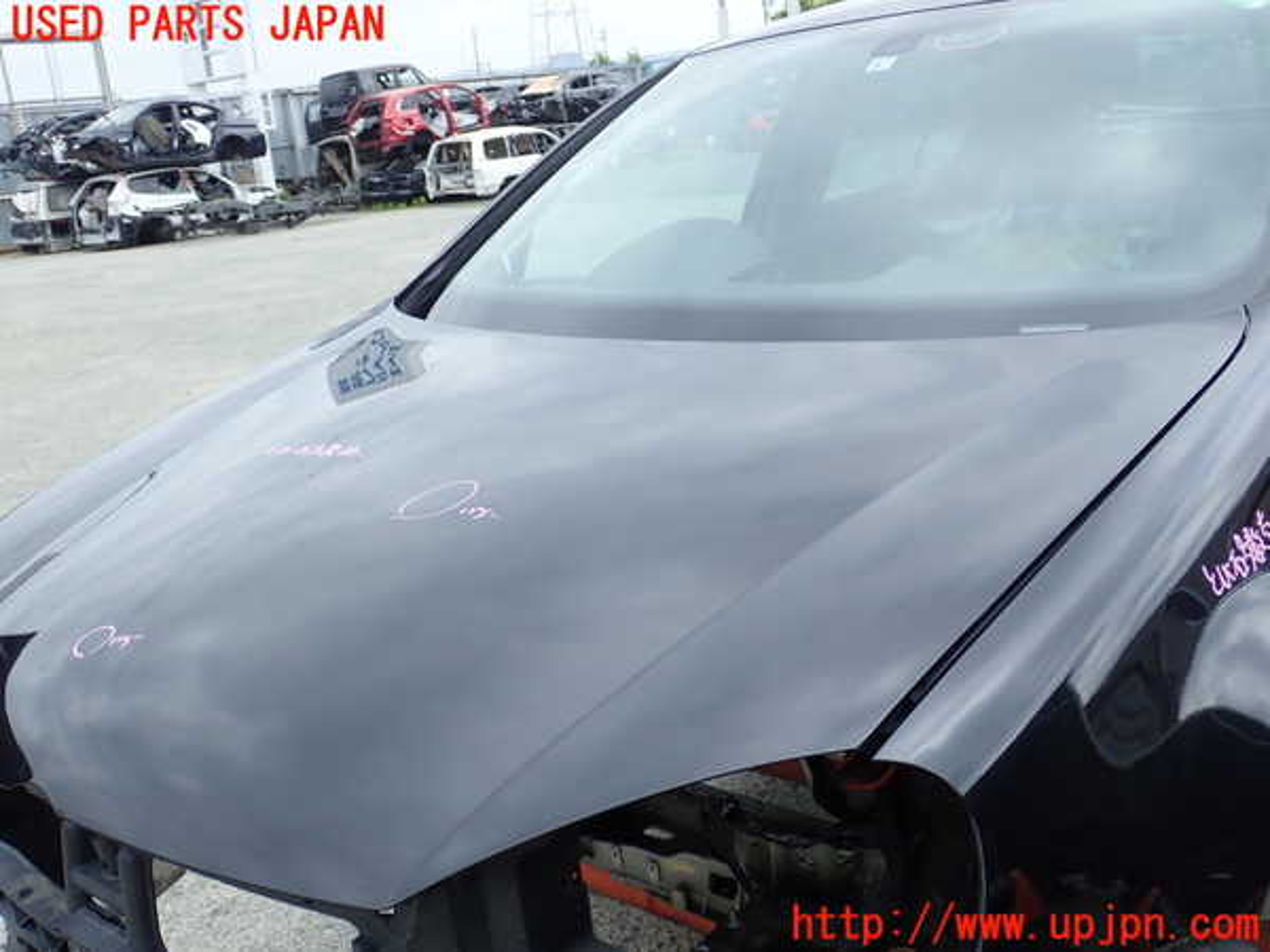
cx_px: 635
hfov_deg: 52.6
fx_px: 1284
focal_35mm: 35
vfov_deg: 40.7
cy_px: 476
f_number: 3.5
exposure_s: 1/200
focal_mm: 6.42
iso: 100
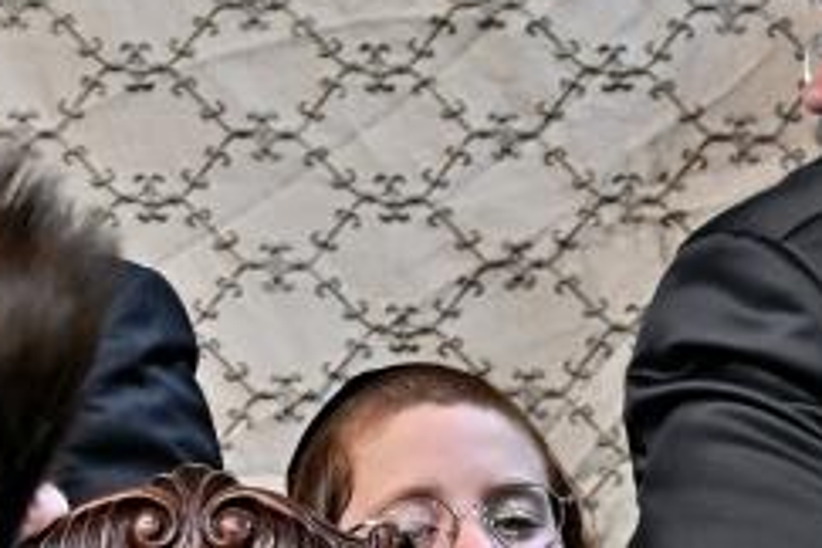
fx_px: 7306
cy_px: 516
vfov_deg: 4.3
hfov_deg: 6.3
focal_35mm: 320
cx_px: 1302
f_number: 4
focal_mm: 76
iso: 500
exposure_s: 1/160
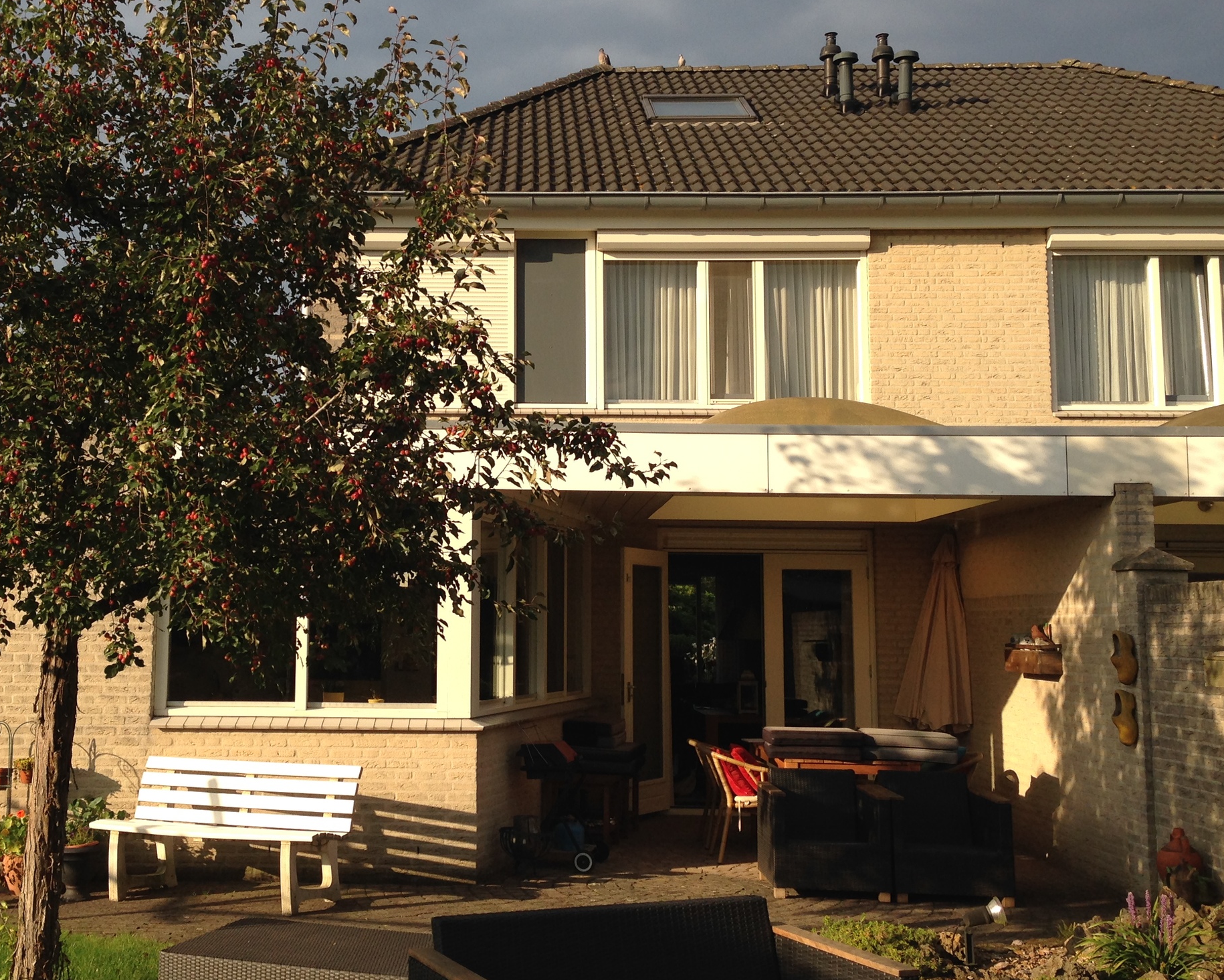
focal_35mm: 44
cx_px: 464
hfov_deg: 41.7
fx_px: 1594
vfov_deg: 34.1
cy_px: 452
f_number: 2.4
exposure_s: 1/653
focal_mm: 4.12
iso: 50
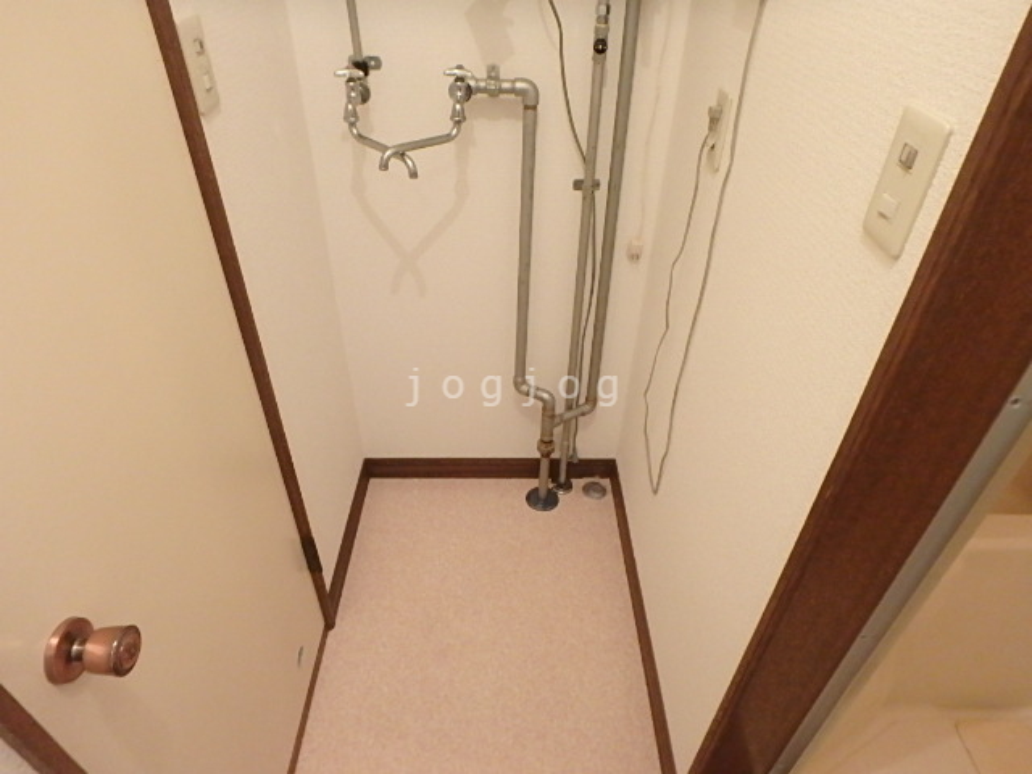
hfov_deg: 79.0
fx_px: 626
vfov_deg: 63.4
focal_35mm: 21
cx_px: 516
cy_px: 387
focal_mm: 3.7
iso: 800
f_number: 3.5
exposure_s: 1/30
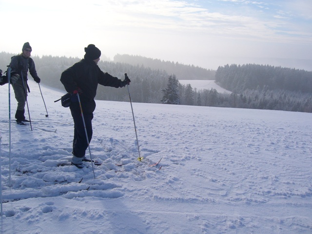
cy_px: 117
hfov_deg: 52.6
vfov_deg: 40.7
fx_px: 315
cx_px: 156
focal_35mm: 35
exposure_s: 1/500
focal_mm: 5.8
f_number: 5.6
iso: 80
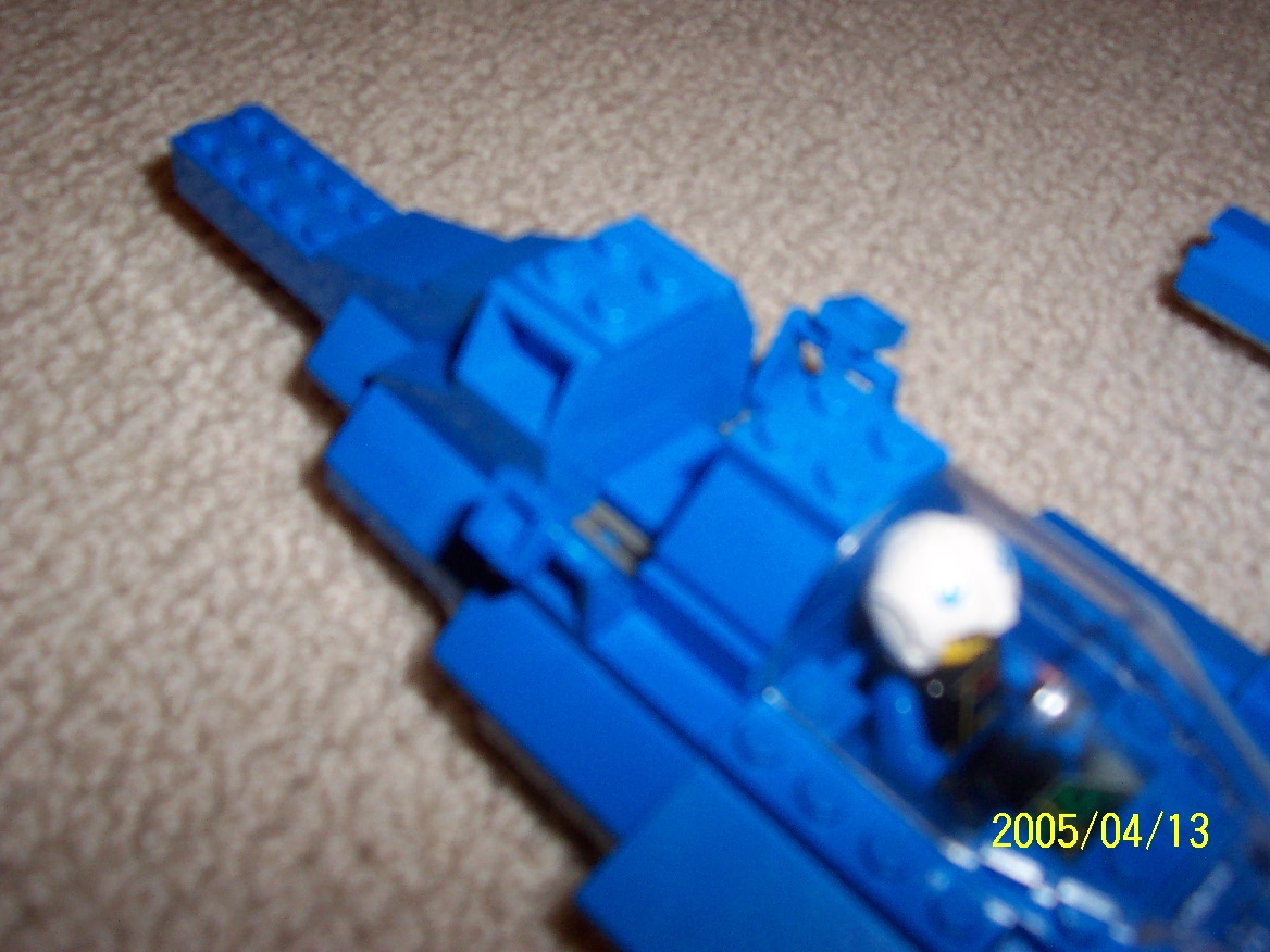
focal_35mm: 38
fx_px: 1394
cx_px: 635
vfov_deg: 37.7
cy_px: 465
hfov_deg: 49.0
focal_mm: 5.6
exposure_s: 1/60
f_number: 2.8
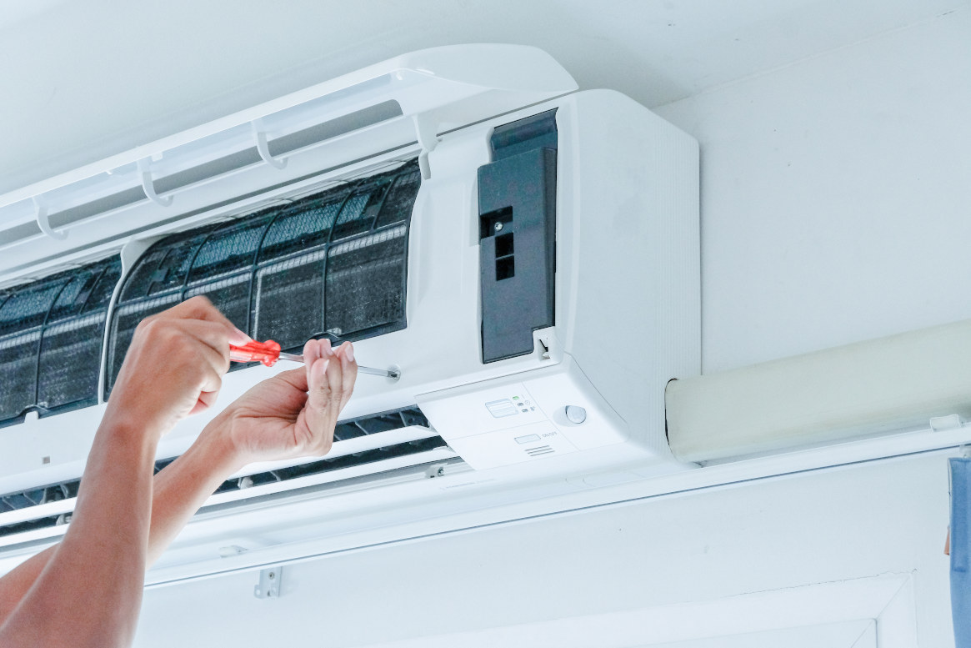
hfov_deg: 27.0
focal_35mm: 75
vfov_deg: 18.2
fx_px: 2023
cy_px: 324
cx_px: 486
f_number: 5.6
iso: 2500
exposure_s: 1/60
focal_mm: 50
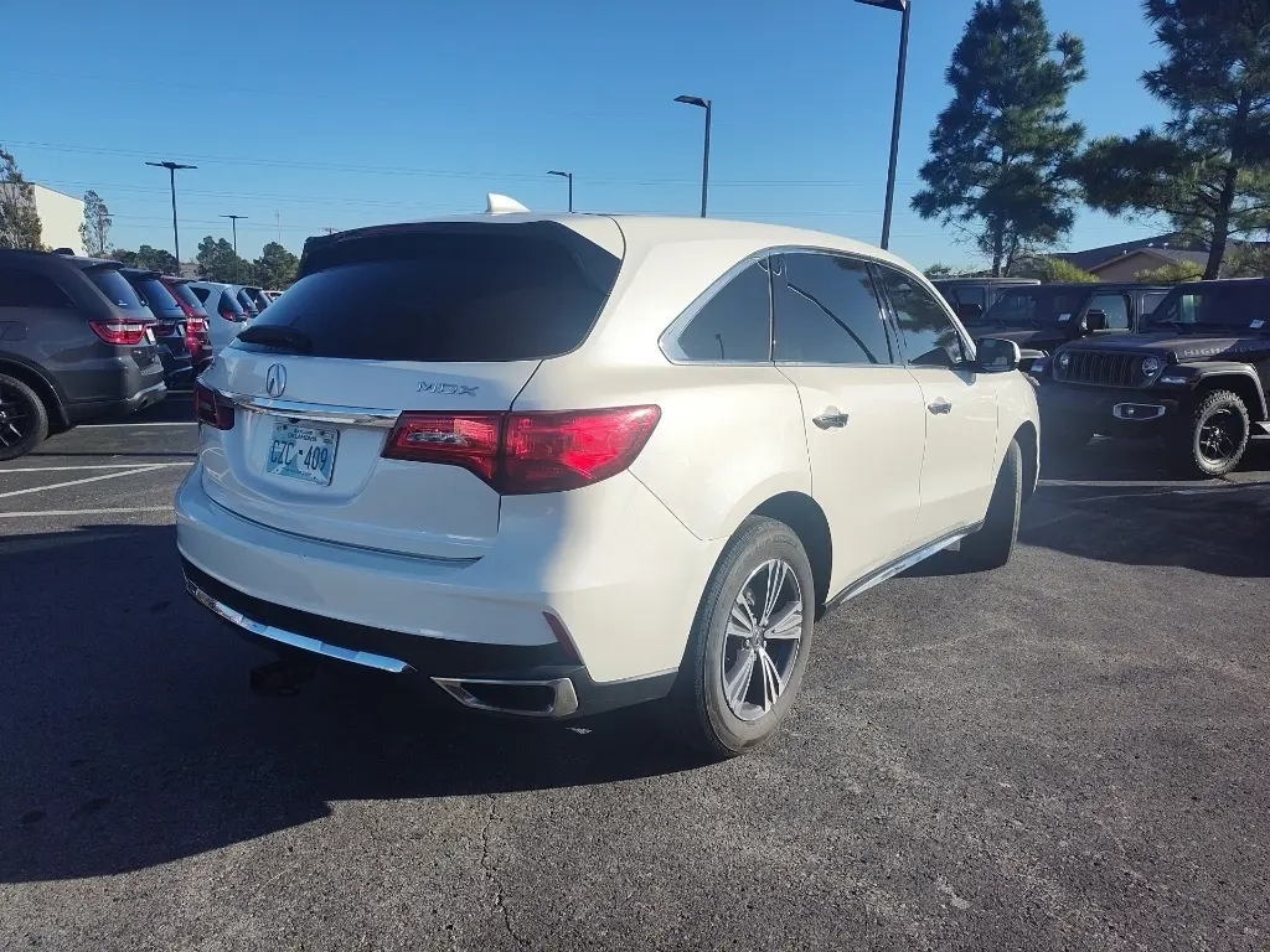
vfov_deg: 58.9
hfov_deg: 73.9
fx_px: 844
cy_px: 476
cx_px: 635
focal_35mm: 23
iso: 100
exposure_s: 1/4178
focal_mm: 5.56
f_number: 1.8
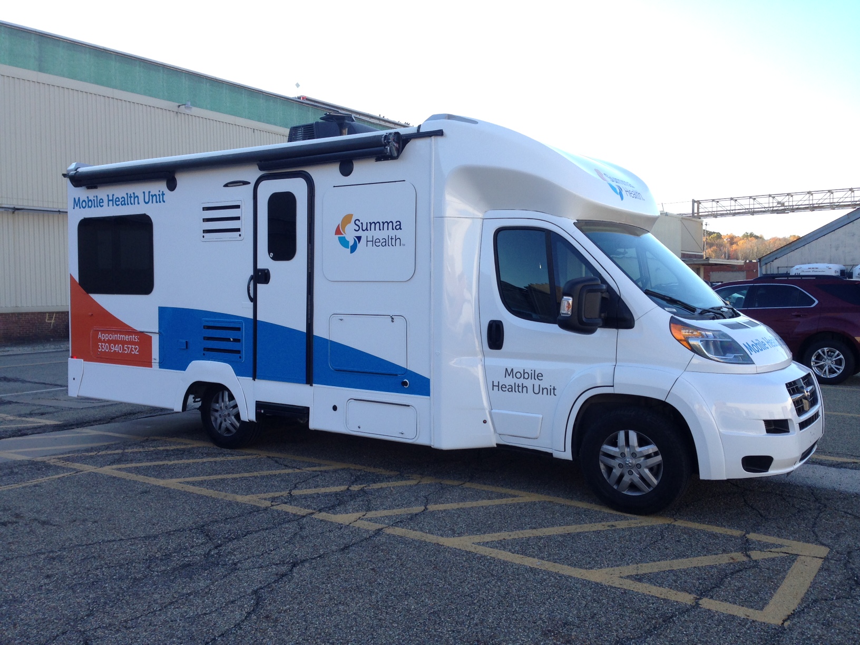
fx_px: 820
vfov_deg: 42.9
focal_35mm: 33
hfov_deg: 55.4
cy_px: 322
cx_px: 430
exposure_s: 1/371
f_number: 2.4
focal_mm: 4.12
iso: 50
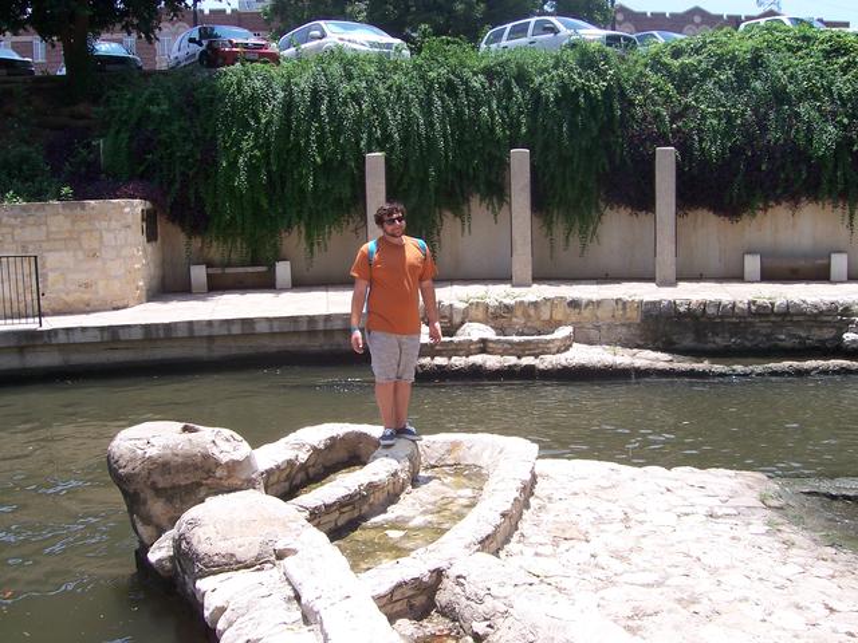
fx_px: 892
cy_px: 322
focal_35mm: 36
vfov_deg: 39.7
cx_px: 429
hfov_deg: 51.4
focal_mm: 6
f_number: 4.8
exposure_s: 1/250
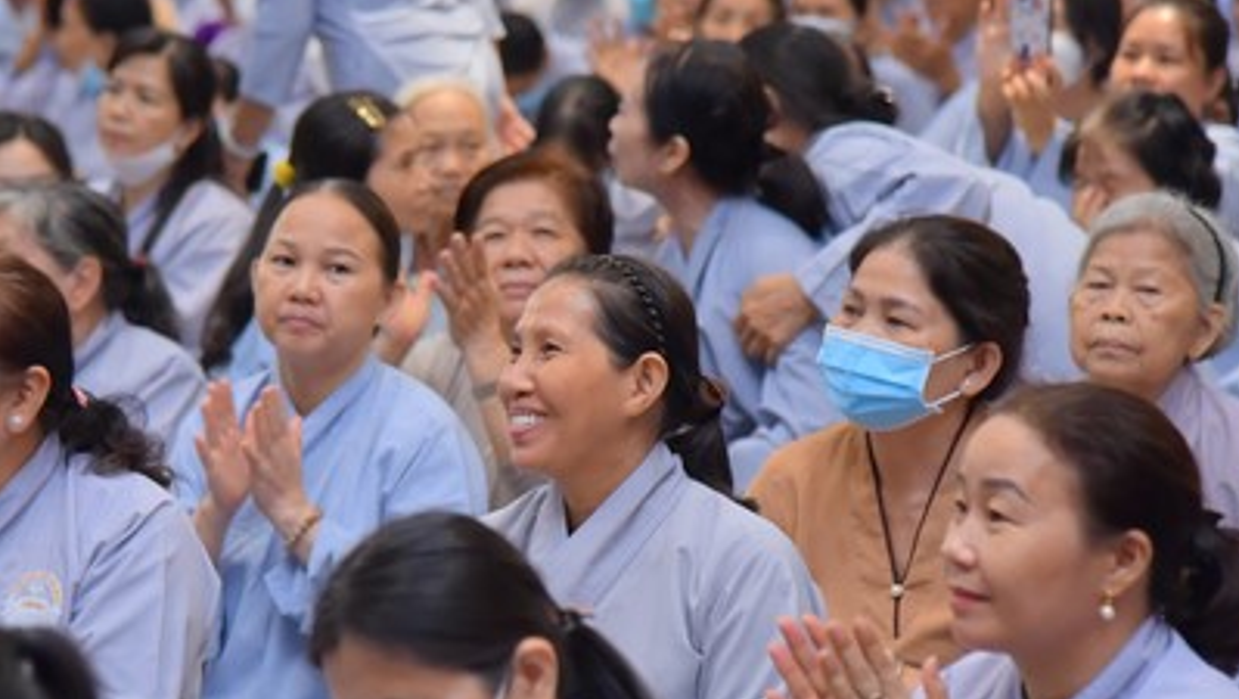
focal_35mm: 179
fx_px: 5884
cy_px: 393
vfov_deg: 6.8
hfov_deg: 12.0
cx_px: 360
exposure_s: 1/160
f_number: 4.5
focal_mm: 105
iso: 1250
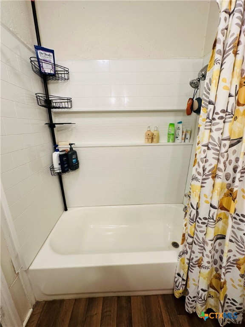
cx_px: 122
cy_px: 164
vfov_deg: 102.1
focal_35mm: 14
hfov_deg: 85.7
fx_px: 132
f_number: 2.2
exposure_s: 1/120
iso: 160
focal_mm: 2.22
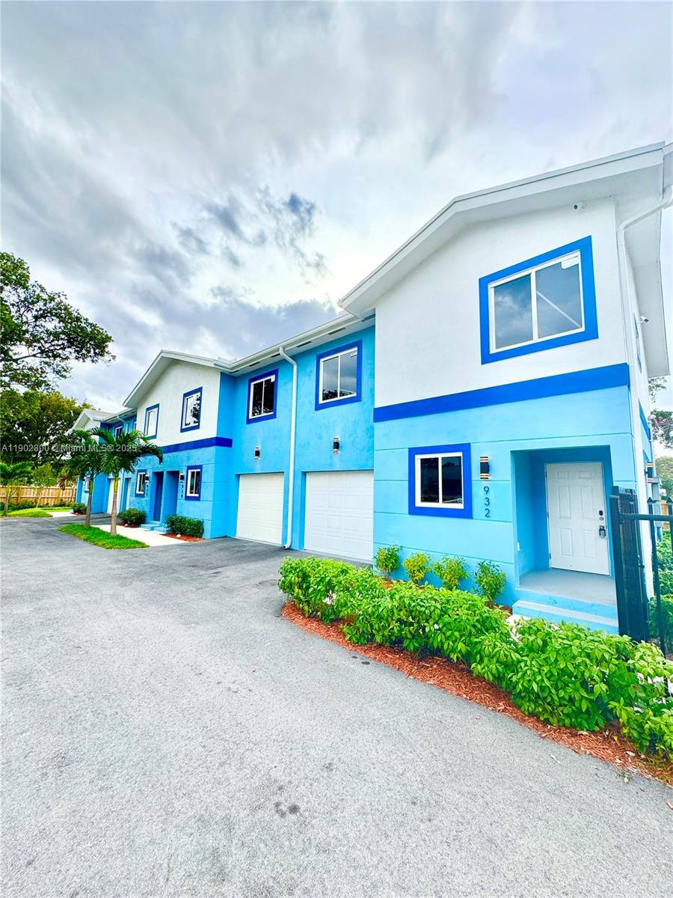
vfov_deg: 102.1
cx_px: 336
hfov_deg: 85.7
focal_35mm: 14
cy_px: 449
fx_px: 363
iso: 40
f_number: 2.2
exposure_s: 1/488
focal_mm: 2.22
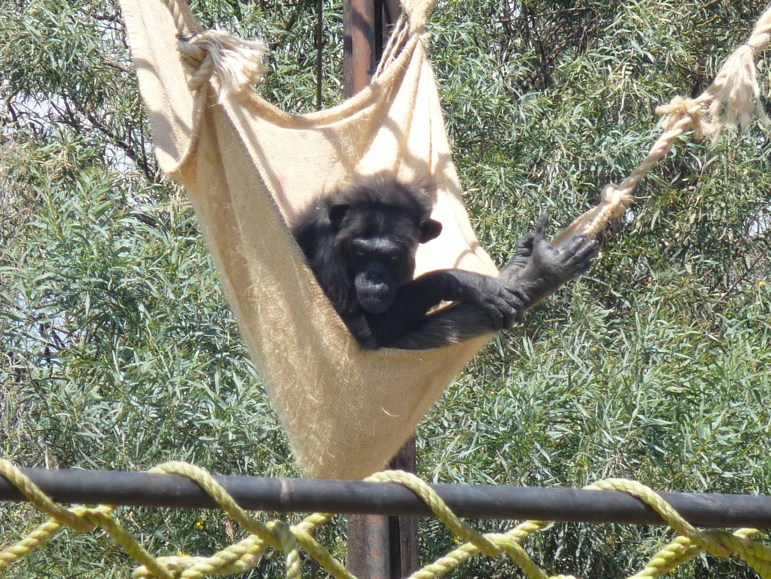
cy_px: 290
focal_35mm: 472
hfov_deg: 4.2
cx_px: 386
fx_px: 10513
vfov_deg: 3.2
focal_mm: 47
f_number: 4.9
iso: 100
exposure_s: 1/320
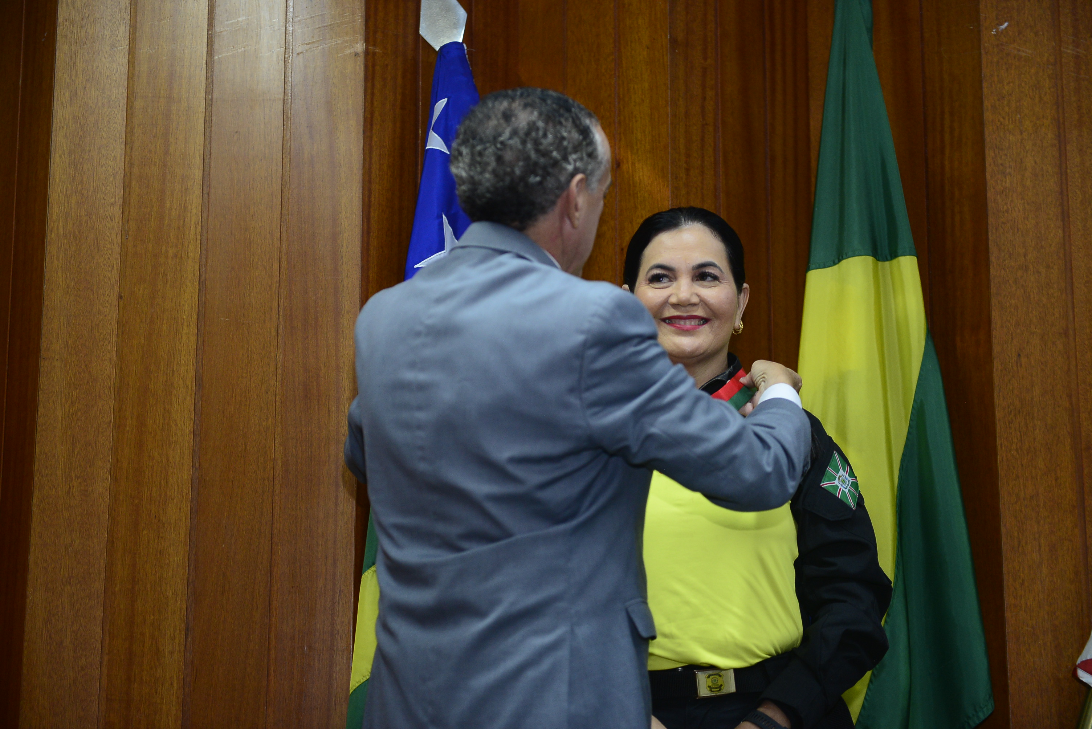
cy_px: 364
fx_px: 2124
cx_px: 546
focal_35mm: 70
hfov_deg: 28.8
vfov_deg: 19.5
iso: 1600
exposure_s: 1/125
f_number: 4
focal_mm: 70
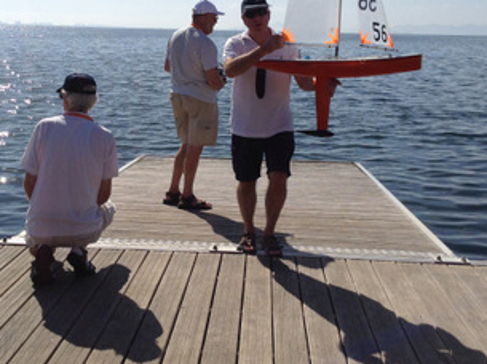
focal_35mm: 52
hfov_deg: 36.8
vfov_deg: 27.7
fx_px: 731
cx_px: 228
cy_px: 106
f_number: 2.4
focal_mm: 3.3
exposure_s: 1/3049
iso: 32
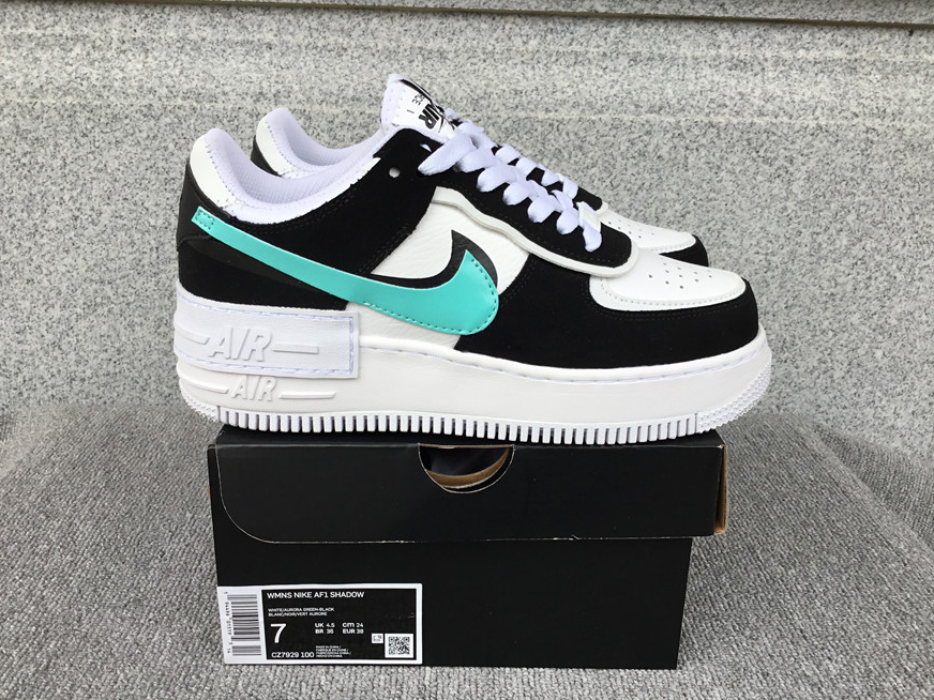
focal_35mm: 32
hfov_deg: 56.8
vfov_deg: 44.2
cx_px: 460
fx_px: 863
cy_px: 356
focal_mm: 3.3
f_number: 2.4
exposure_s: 1/240
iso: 25
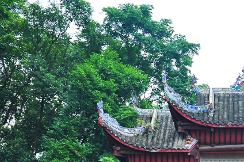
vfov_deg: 13.0
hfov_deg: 19.8
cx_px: 200
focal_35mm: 102
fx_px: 690
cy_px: 197
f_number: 5
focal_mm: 24
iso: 320
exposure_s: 1/400
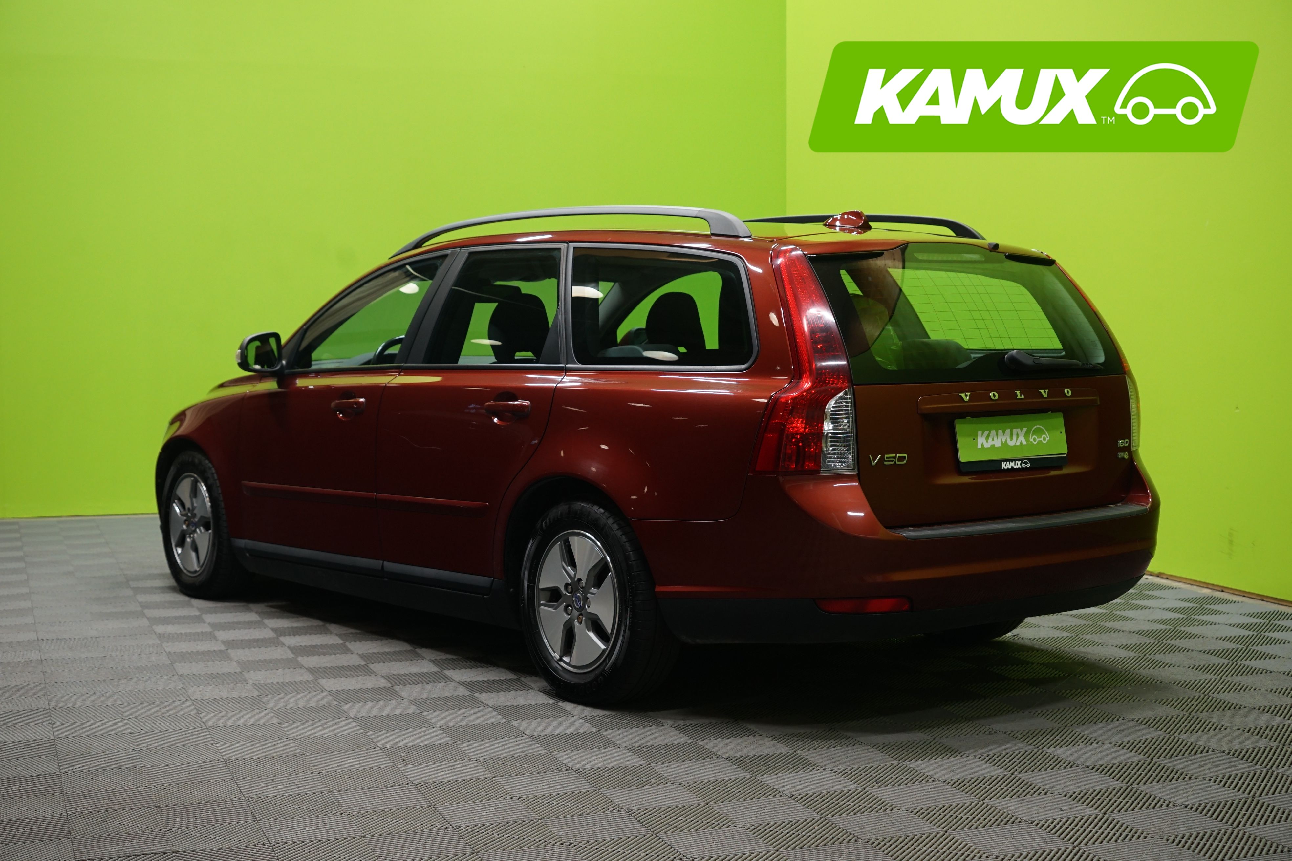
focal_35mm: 51
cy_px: 430
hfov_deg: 38.9
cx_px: 646
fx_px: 1830
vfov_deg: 26.5
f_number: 5.6
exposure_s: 1/20
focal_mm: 51
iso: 800
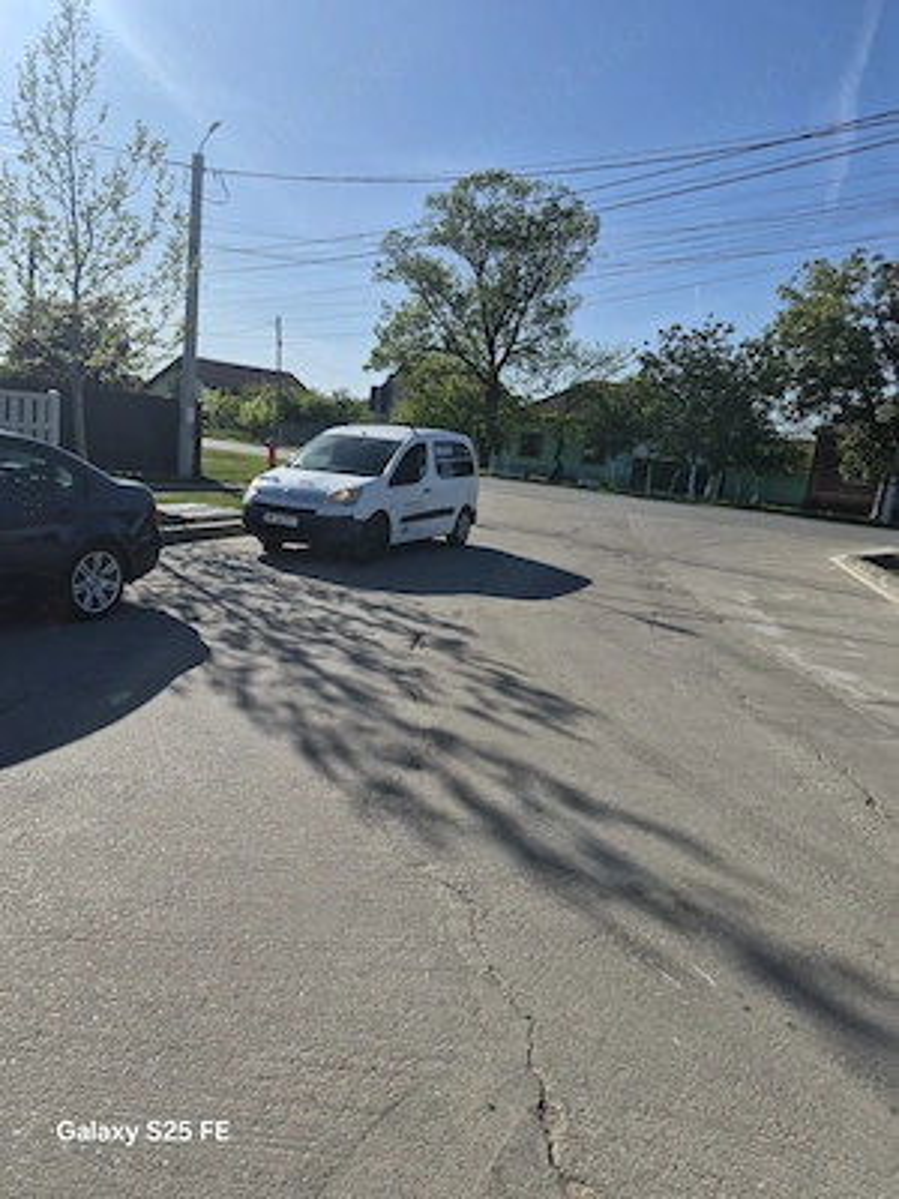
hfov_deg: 58.9
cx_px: 450
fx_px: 796
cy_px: 600
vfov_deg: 73.9
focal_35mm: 23
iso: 64
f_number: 1.8
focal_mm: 5.4
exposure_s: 1/7696
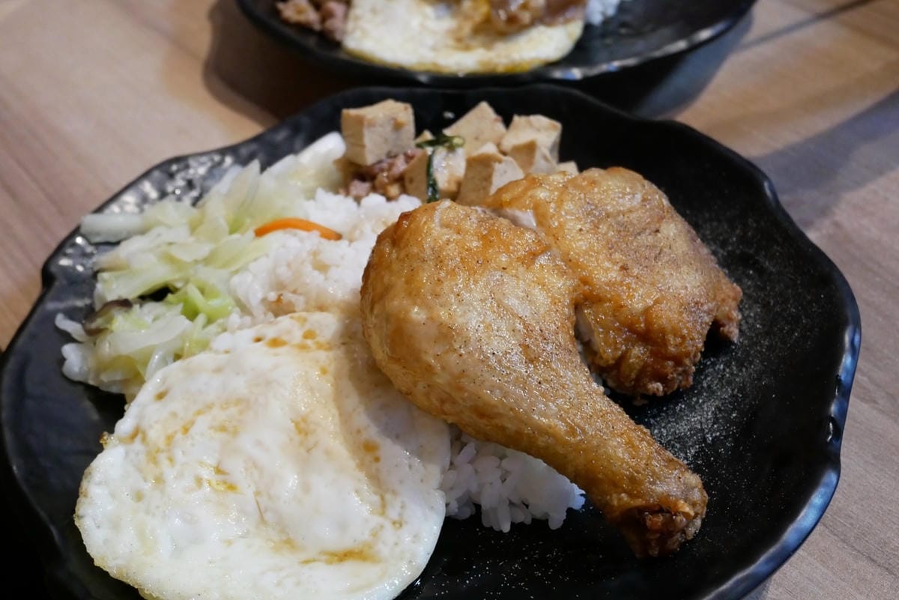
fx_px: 1124
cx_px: 450
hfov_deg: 43.6
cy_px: 300
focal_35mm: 45
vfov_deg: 29.9
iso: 2500
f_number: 4.8
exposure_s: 1/60
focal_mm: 22
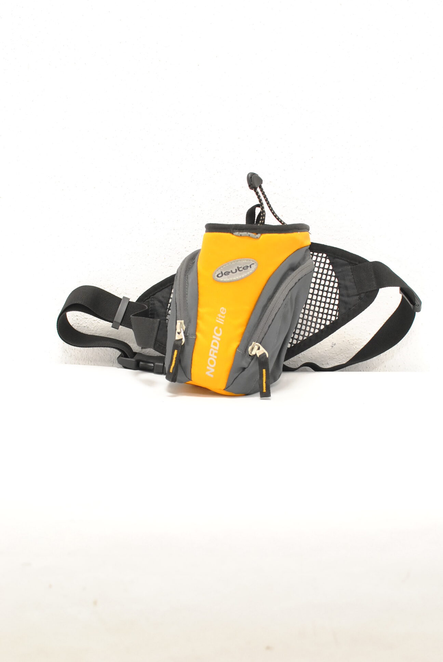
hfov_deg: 25.8
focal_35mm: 52
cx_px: 222
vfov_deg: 37.8
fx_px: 966
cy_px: 331
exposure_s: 1/80
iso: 800
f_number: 4
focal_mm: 35
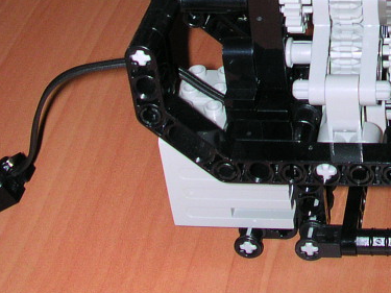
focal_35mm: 101
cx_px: 416
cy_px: -35
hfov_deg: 18.8
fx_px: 1140
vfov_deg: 14.3
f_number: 4.5
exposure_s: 1/60
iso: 100
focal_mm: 5.6
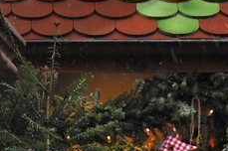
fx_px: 4104
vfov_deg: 2.1
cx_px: -48
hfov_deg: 3.2
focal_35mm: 649
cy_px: -359
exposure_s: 1/80
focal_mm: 62
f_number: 5.6
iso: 125
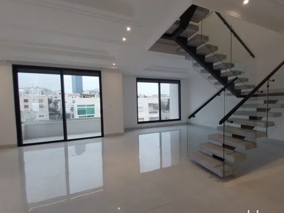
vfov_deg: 78.1
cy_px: 108
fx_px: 131
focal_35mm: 16
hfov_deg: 93.9
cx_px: 162
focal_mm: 1.3
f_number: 2.2
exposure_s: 1/100
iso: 101
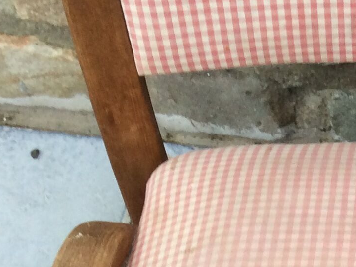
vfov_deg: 12.1
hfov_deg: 16.7
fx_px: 1183
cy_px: 429
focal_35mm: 115
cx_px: 366
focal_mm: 3.3
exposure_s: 1/50
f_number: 2.4
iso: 40
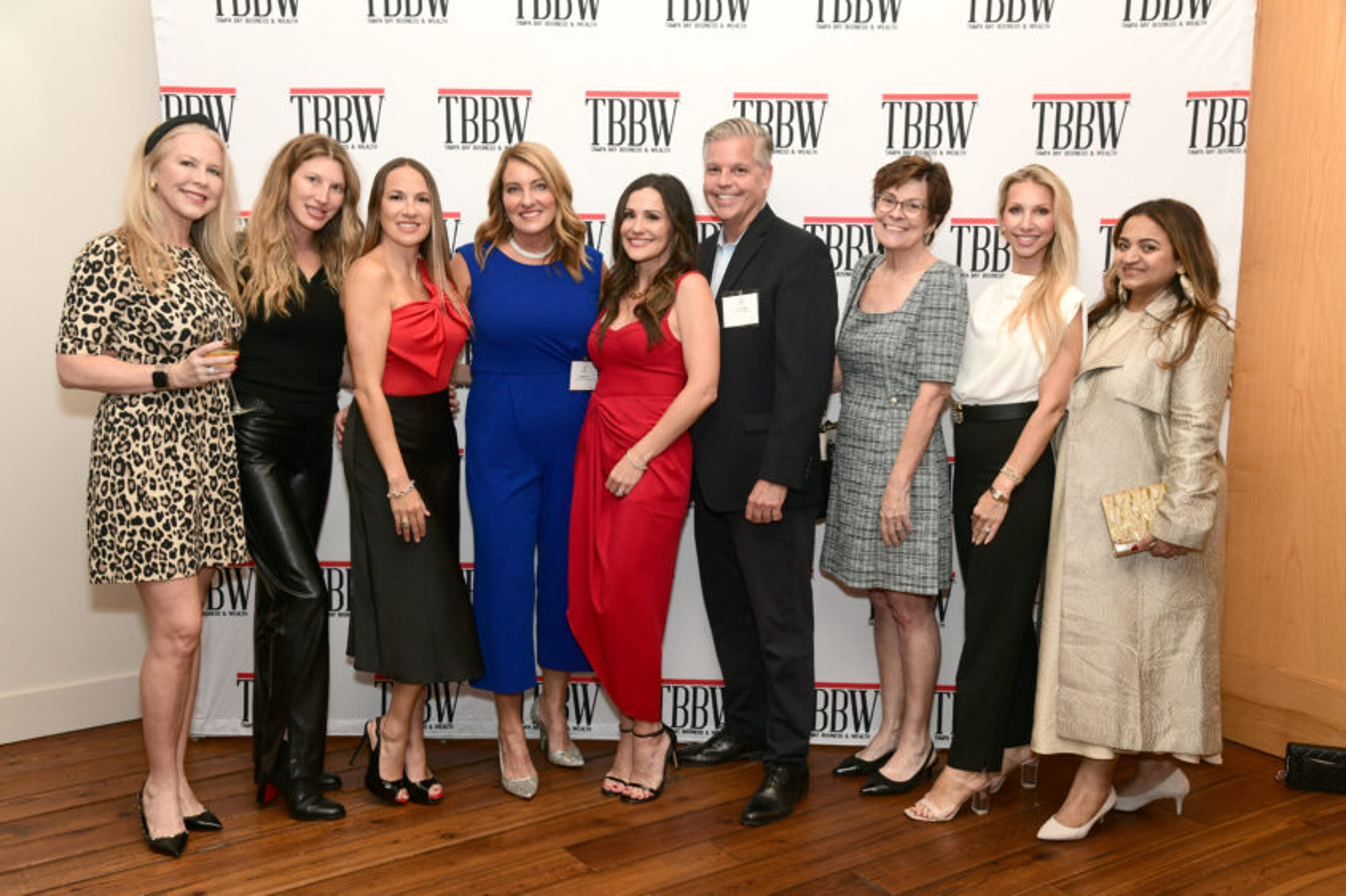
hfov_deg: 54.4
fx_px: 1308
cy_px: 448
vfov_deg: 37.8
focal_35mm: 35
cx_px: 673
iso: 1600
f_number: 5.6
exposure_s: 1/60
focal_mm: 35
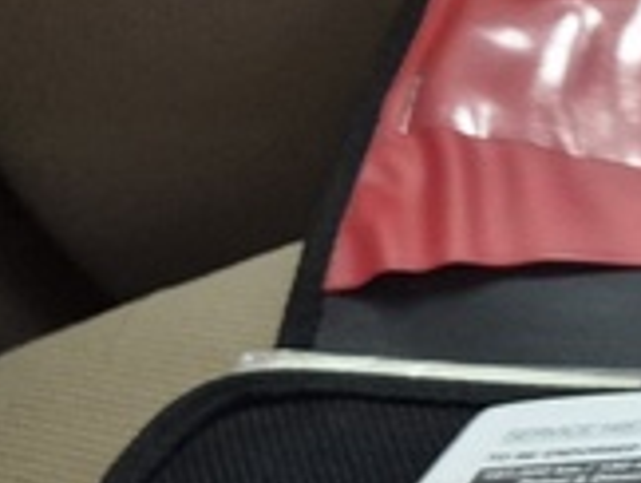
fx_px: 2689
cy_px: 768
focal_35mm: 145
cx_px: 1448
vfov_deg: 9.9
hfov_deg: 11.6
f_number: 1.8
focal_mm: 5.4
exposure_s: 1/100
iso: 1000
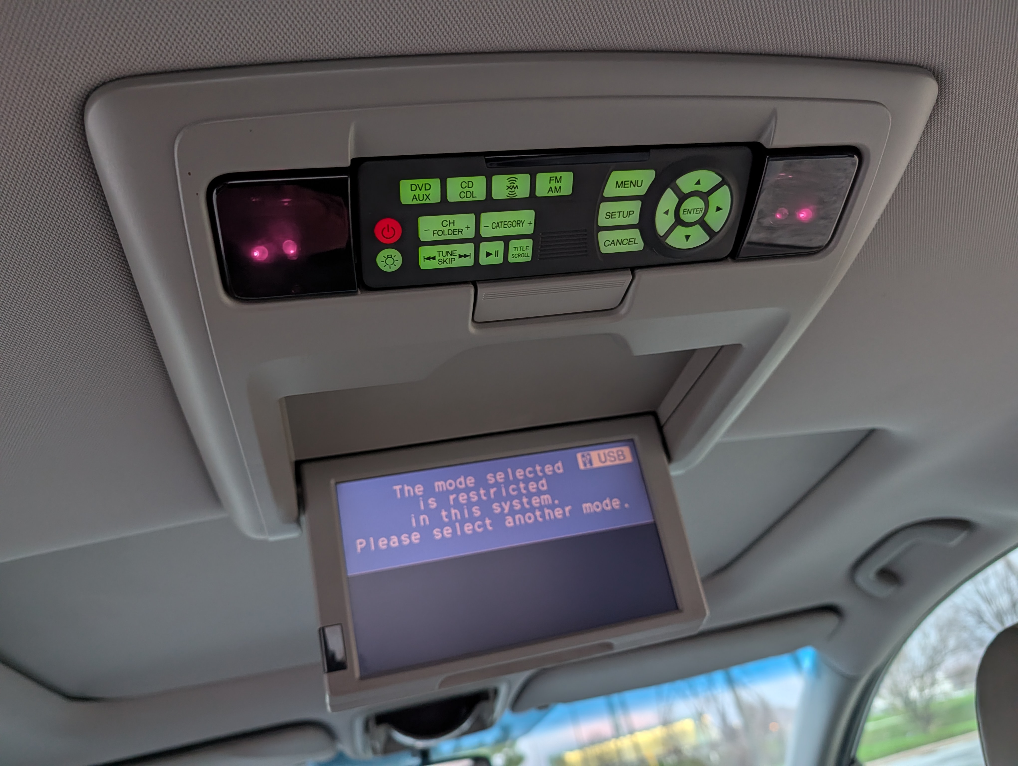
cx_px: 509
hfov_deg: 71.5
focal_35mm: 24
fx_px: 707
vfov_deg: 56.9
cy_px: 383
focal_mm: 6.9
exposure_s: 1/92.7
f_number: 1.68
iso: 69
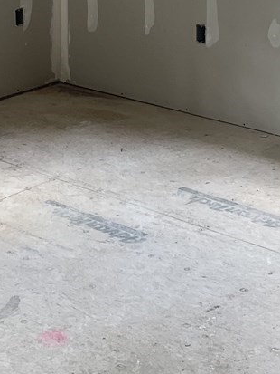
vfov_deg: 19.7
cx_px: 155
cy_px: -89
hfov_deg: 15.9
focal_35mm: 93
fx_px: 1002
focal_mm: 5.1
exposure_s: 1/121
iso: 100
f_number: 1.6
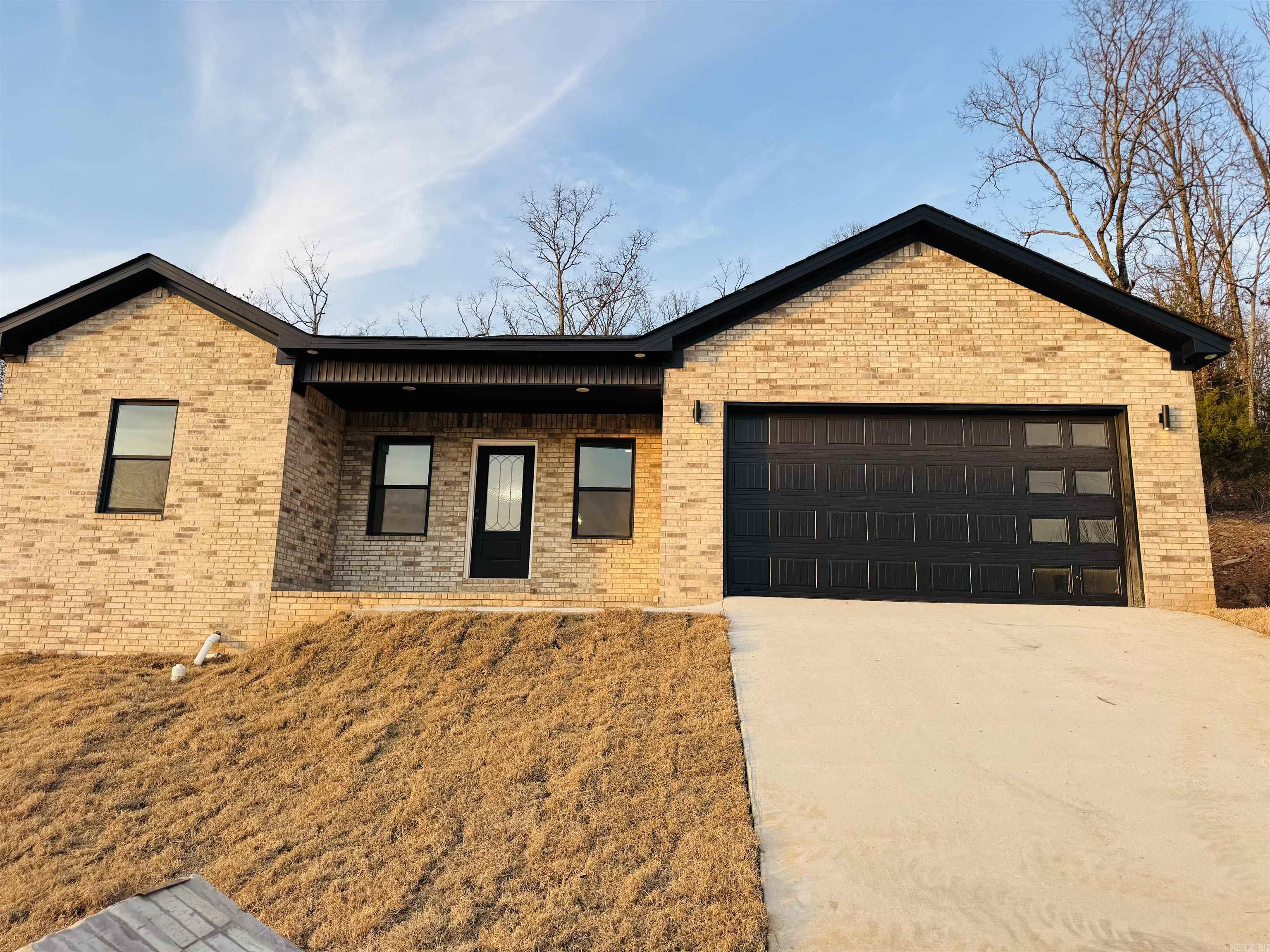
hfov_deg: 71.6
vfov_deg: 56.8
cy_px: 476
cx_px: 635
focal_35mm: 24
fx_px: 881
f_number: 1.78
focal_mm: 6.76
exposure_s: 1/604
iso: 80
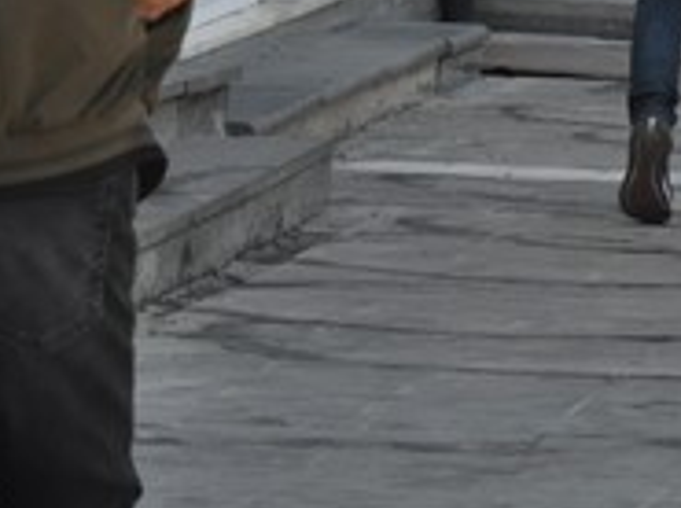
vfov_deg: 2.8
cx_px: 1064
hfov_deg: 3.7
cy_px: 7
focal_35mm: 533
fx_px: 10459
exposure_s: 1/500
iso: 1000
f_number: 11
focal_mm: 105
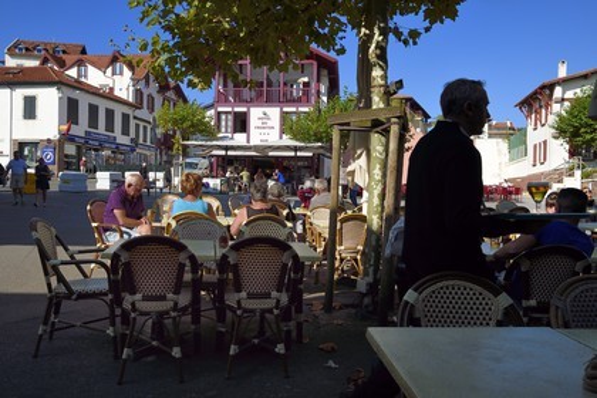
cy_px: 199
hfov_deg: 55.8
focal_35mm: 34
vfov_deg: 38.9
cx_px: 298
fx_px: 564
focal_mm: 34
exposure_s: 1/250
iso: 200
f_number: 11
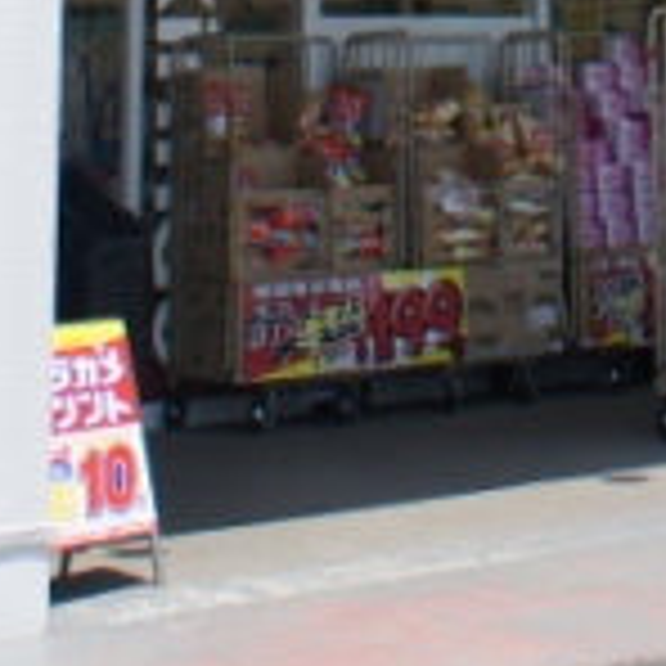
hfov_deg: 12.1
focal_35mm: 141
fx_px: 3069
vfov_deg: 11.6
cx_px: 828
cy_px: -488
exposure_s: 1/2000
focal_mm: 16
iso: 200
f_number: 3.5
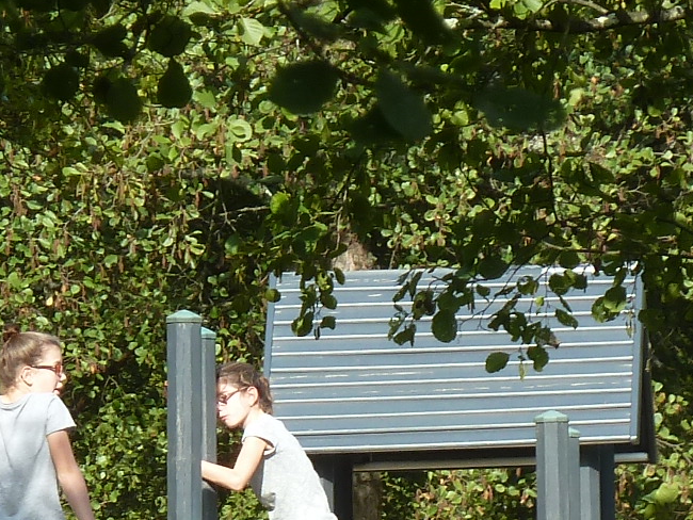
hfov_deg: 3.2
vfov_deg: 2.4
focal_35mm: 622
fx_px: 12457
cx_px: 333
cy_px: 872
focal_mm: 25.9
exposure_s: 1/160
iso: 80
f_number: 4.5
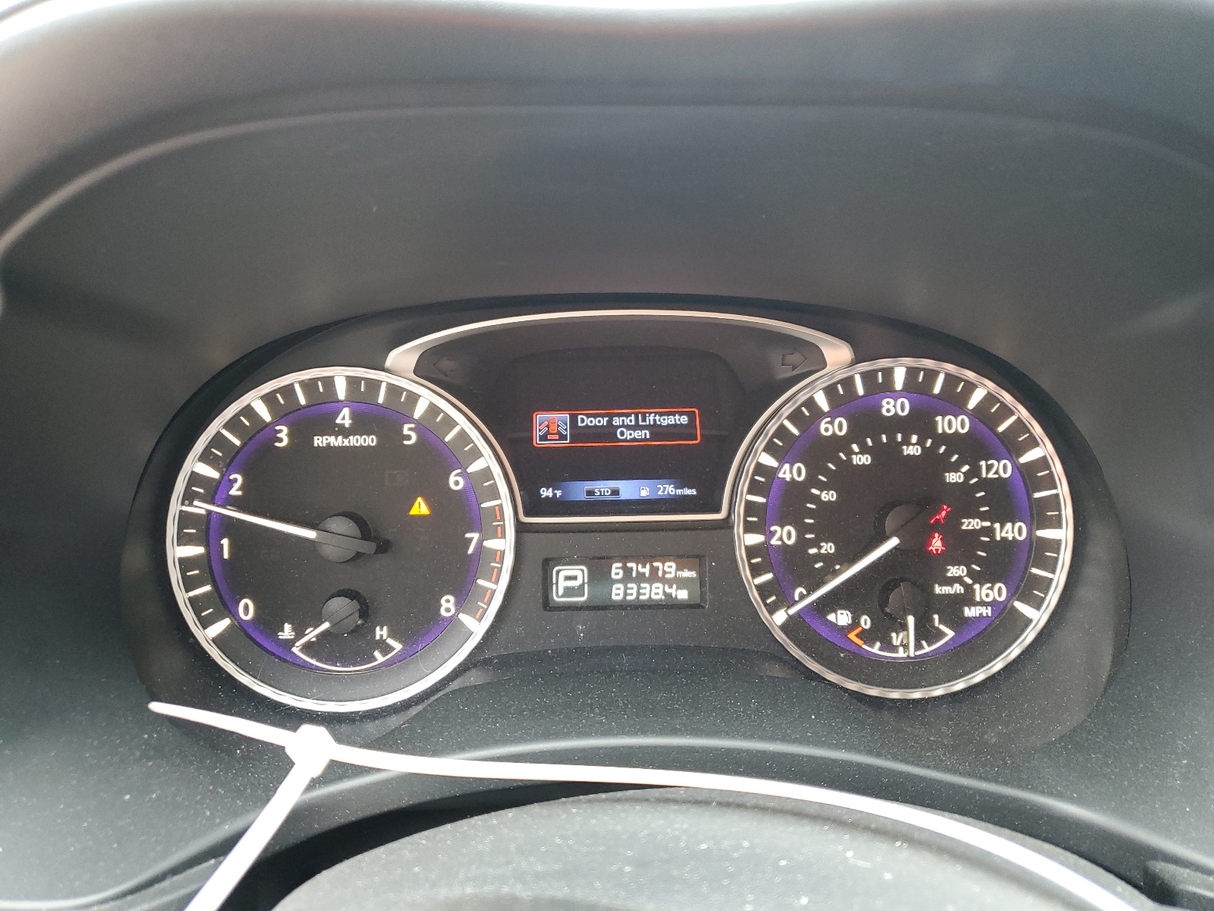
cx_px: 607
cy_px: 456
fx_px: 912
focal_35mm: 26
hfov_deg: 67.3
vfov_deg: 53.1
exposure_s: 1/60.2
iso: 161
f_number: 1.5
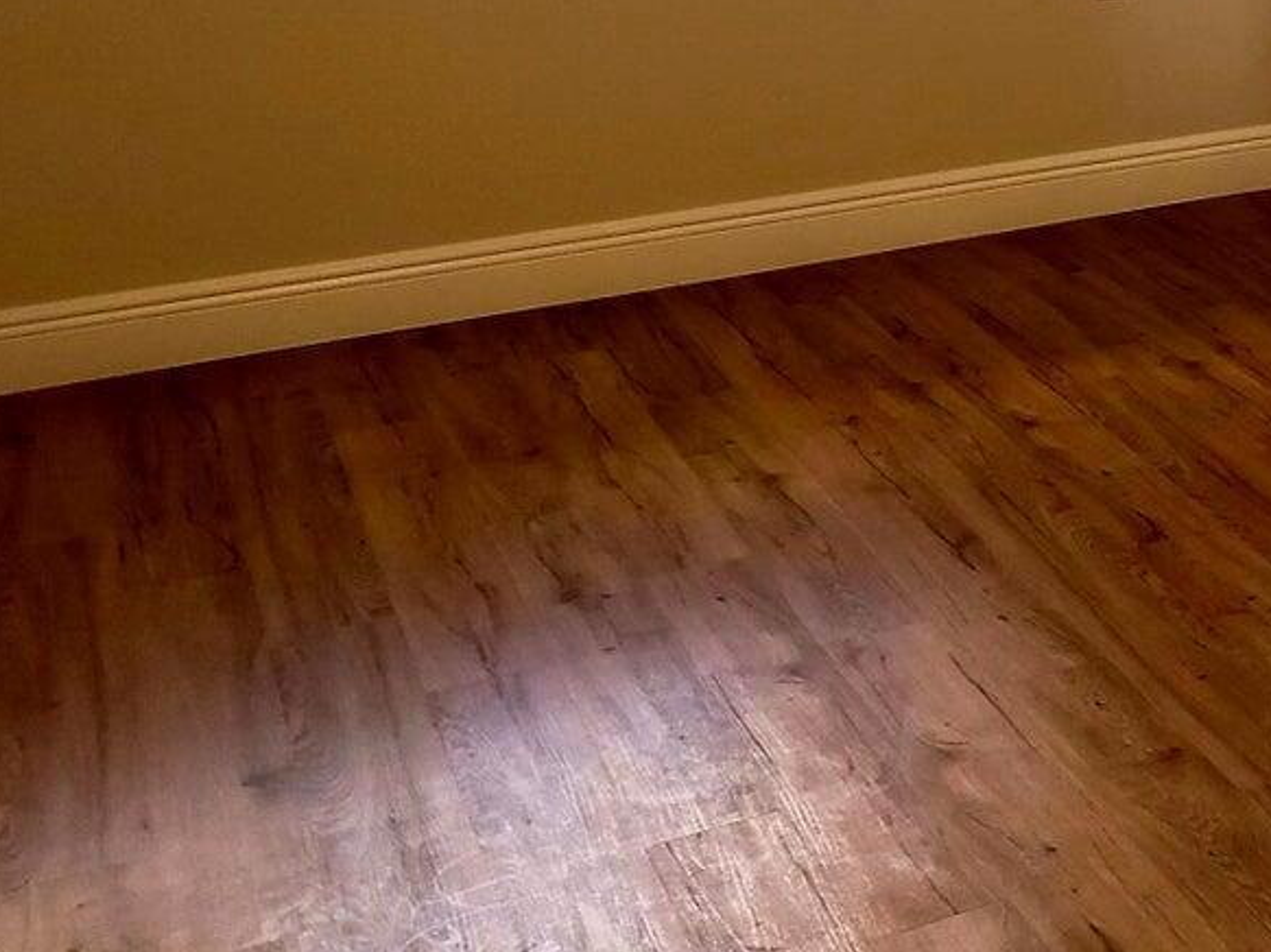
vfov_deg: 22.7
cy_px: -92
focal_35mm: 61
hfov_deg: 28.9
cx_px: 1373
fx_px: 2239
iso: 200
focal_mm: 4.3
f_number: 2.4
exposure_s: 1/120
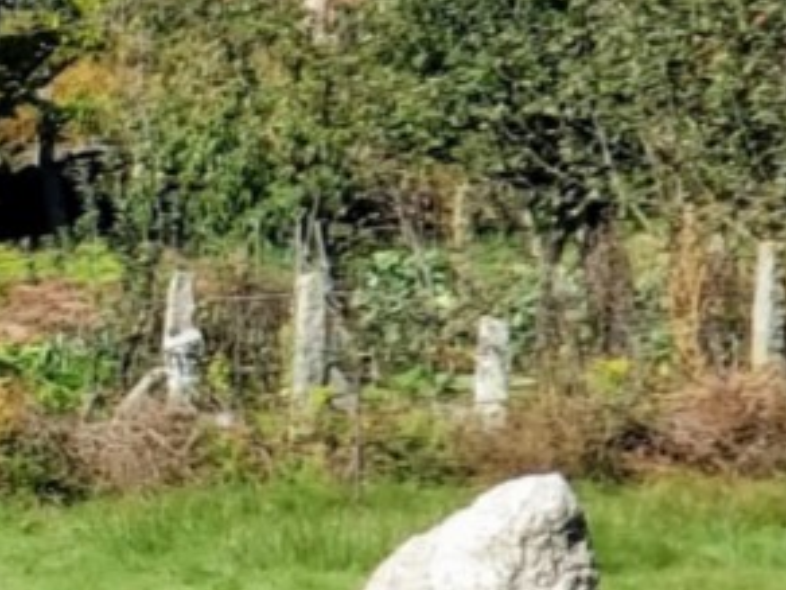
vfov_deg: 4.1
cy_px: 776
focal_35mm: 359
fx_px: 8152
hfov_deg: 5.2
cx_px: -1774
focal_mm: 6
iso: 25
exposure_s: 1/614
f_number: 2.4
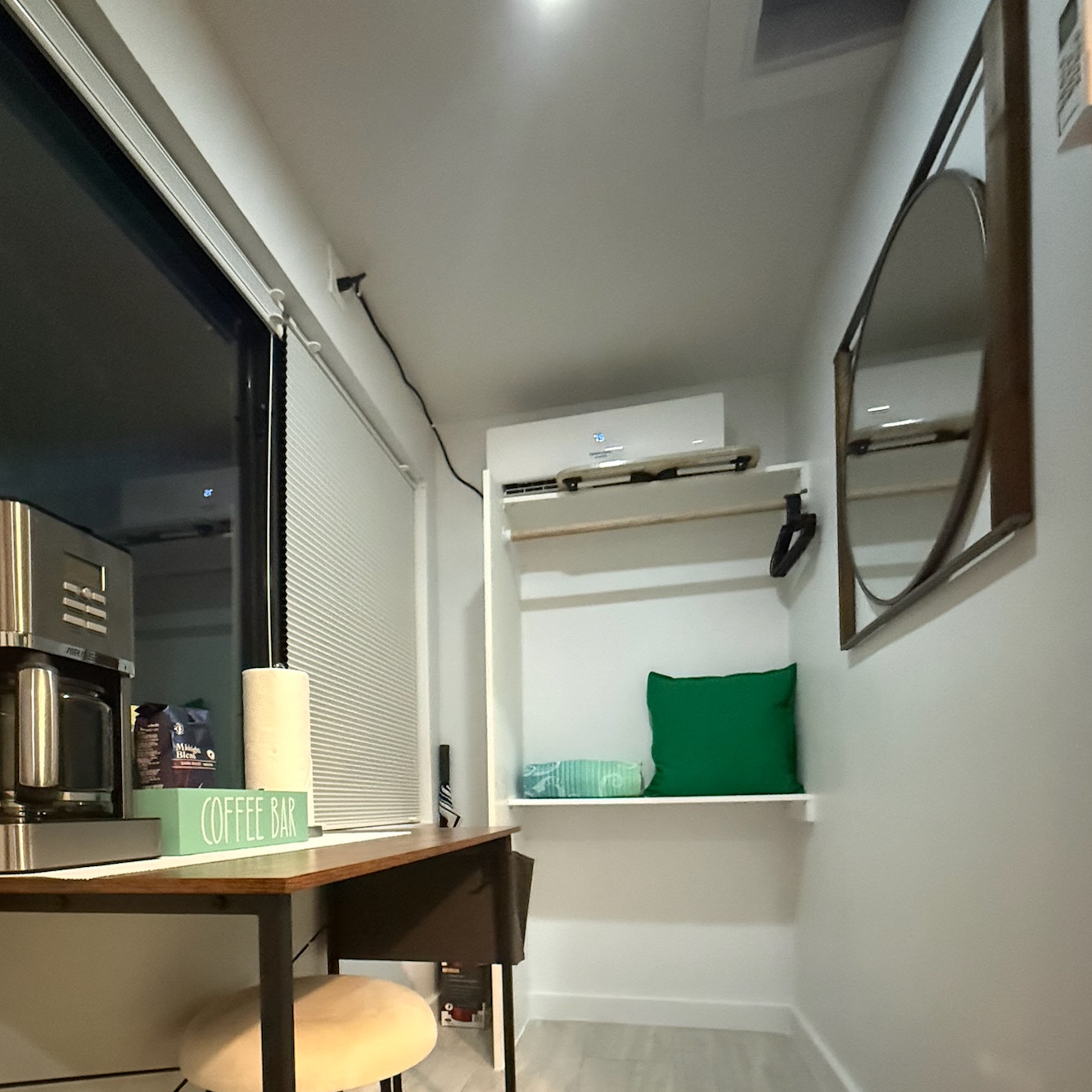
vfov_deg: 73.1
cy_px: 797
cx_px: 485
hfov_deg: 77.4
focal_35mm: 19
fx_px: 678
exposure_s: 1/60
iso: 1250
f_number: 2.2
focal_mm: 2.22
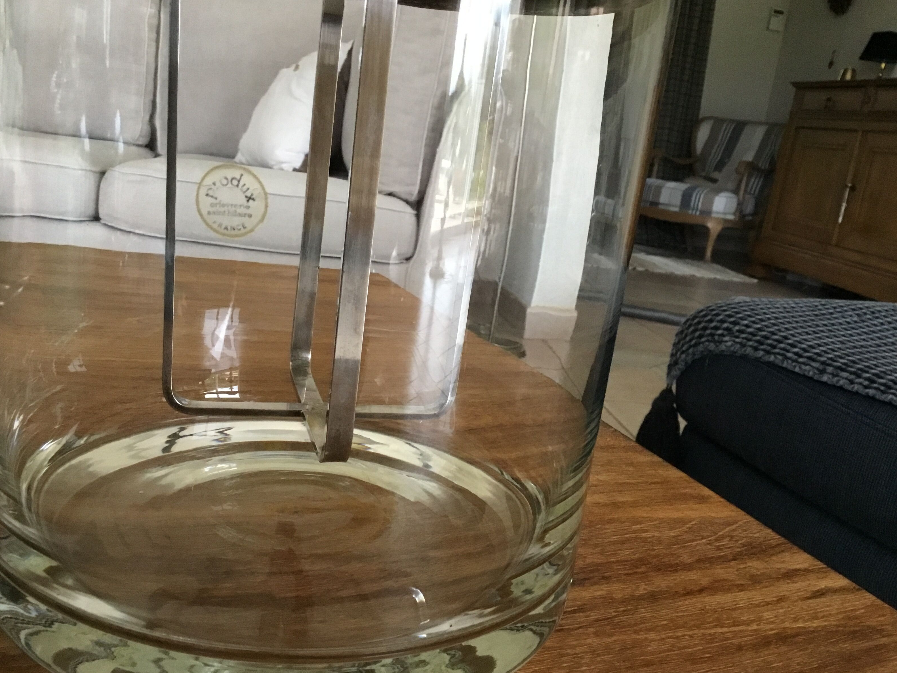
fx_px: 829
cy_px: 338
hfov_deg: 56.8
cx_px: 448
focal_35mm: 32
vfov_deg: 44.2
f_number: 2.4
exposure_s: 1/17
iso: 200
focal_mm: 3.3
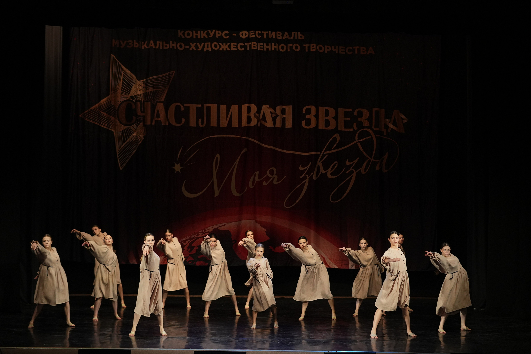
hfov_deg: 24.5
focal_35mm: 83
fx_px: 1224
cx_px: 266
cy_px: 177
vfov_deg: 16.5
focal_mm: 83
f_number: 2.8
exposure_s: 1/400
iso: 2500
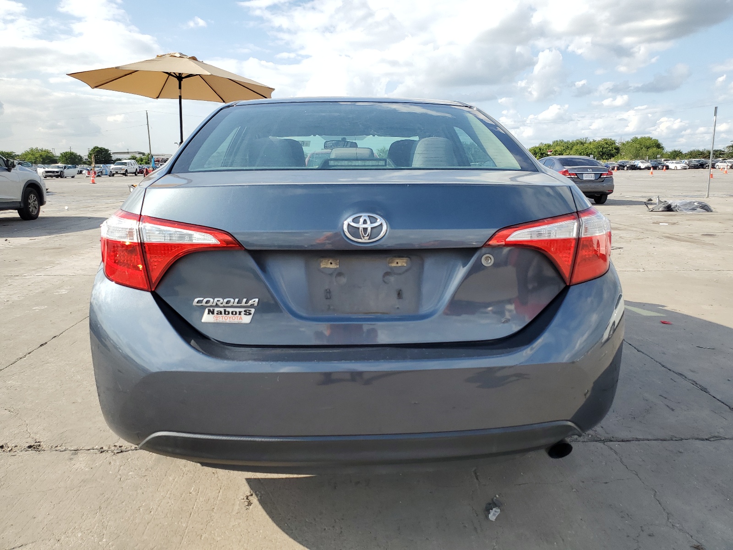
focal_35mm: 26
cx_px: 366
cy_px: 275
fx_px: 551
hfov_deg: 67.3
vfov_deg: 53.1
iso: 50
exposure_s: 1/2000
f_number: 1.5
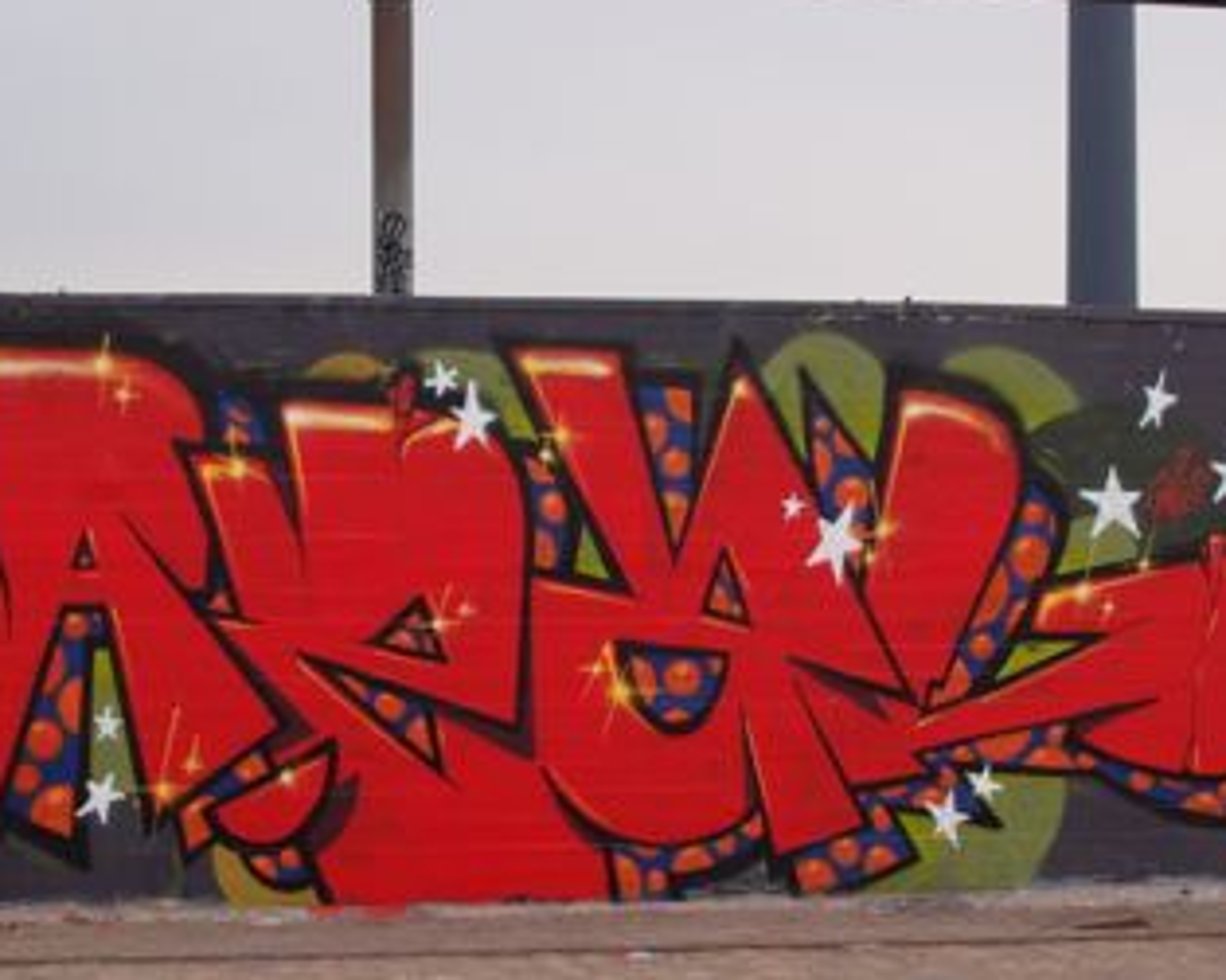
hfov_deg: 31.8
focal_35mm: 59
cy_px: 716
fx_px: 2140
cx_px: 445
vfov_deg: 25.5
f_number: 2.8
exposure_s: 1/160
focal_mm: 8.16
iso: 100
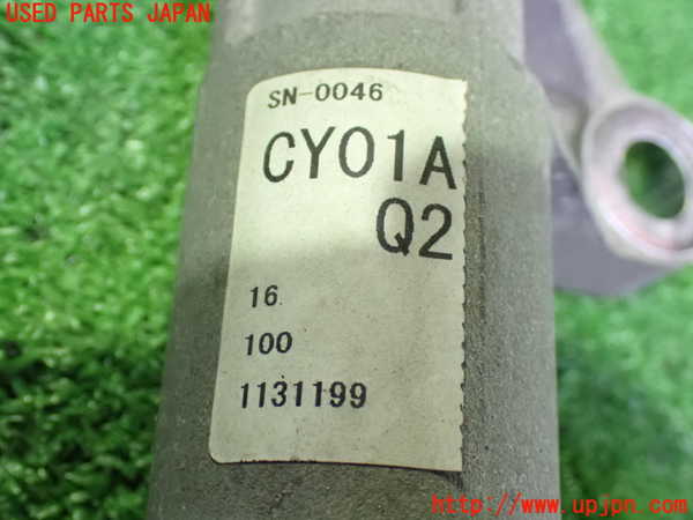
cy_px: 260
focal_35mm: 47
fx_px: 941
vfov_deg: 30.9
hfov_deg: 40.4
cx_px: 346
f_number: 3.1
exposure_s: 1/30
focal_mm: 8.4
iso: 1600
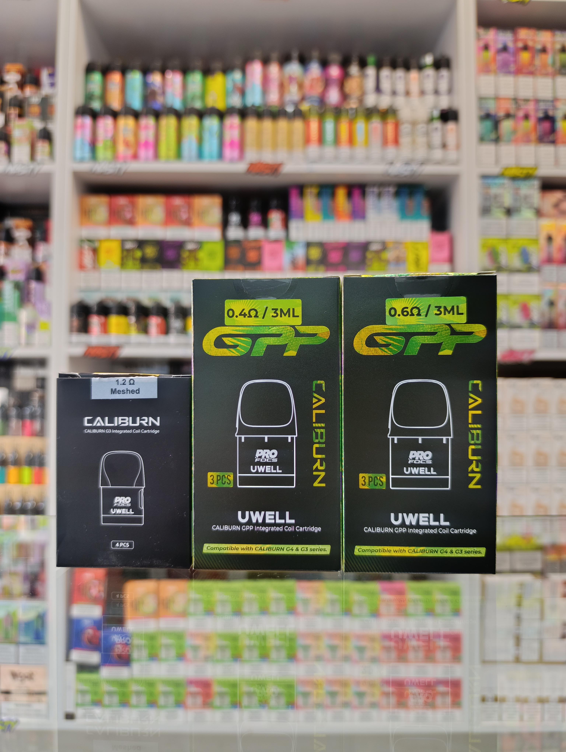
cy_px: 376
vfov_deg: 73.8
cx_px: 283
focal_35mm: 23
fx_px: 500
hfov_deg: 59.0
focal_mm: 6.14
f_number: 1.6
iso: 250
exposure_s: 1/50
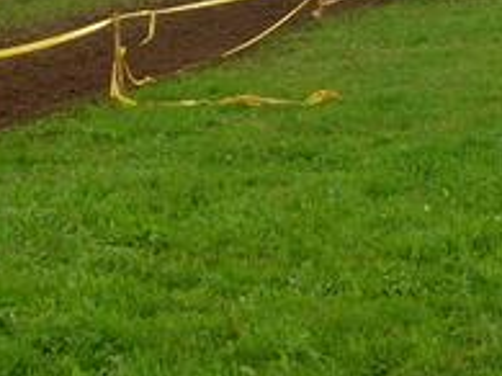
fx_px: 1667
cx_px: 384
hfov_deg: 17.0
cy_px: -75
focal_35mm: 115
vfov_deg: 12.6
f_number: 2.8
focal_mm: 5.8
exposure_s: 1/256
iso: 50
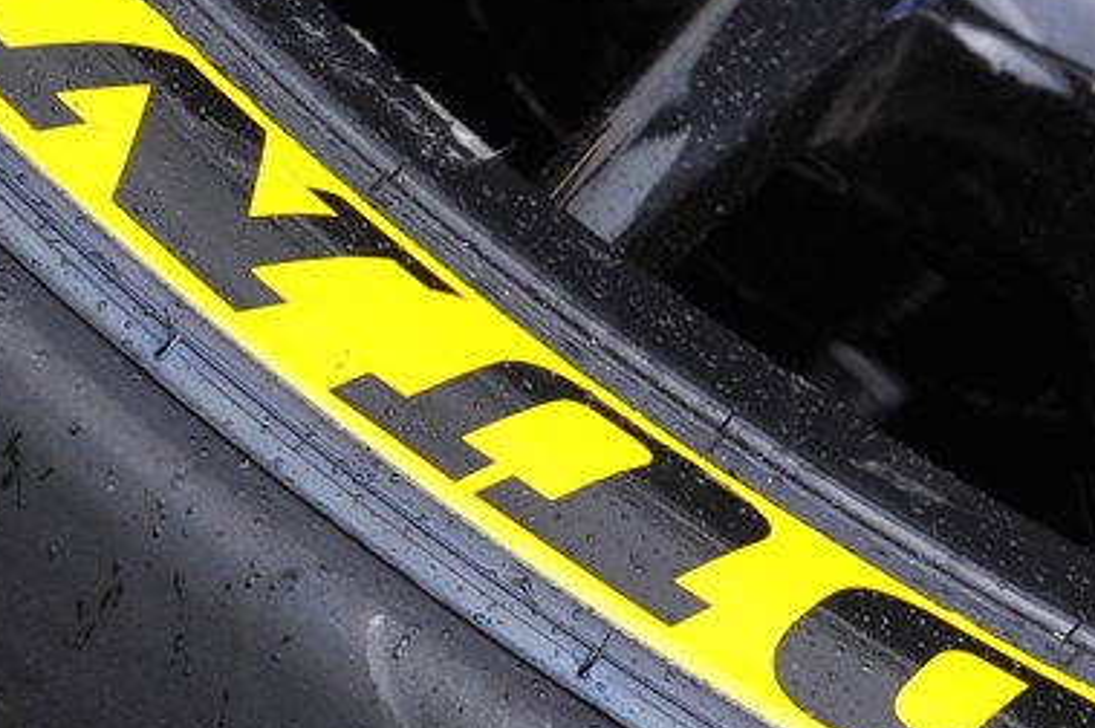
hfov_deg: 10.8
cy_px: 571
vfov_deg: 7.2
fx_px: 5774
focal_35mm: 190
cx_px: 881
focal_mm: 45
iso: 800
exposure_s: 1/160
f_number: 6.3
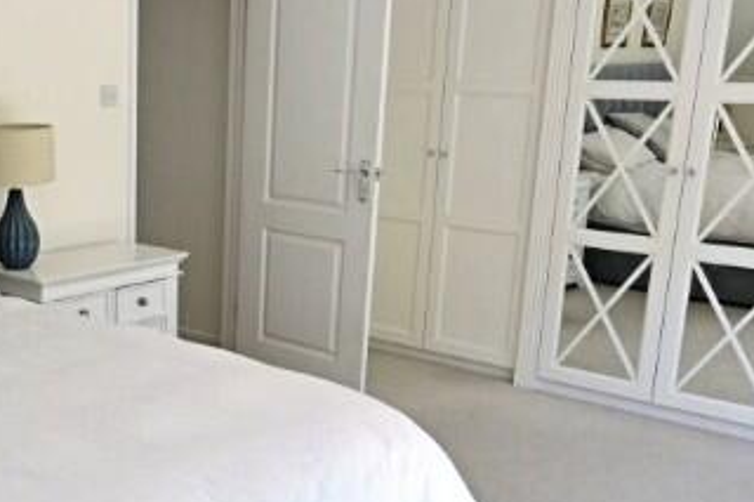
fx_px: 1005
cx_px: 59
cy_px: 342
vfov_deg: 27.8
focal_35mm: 48
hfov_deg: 38.0
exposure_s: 1/200
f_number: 8
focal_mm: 10
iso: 400
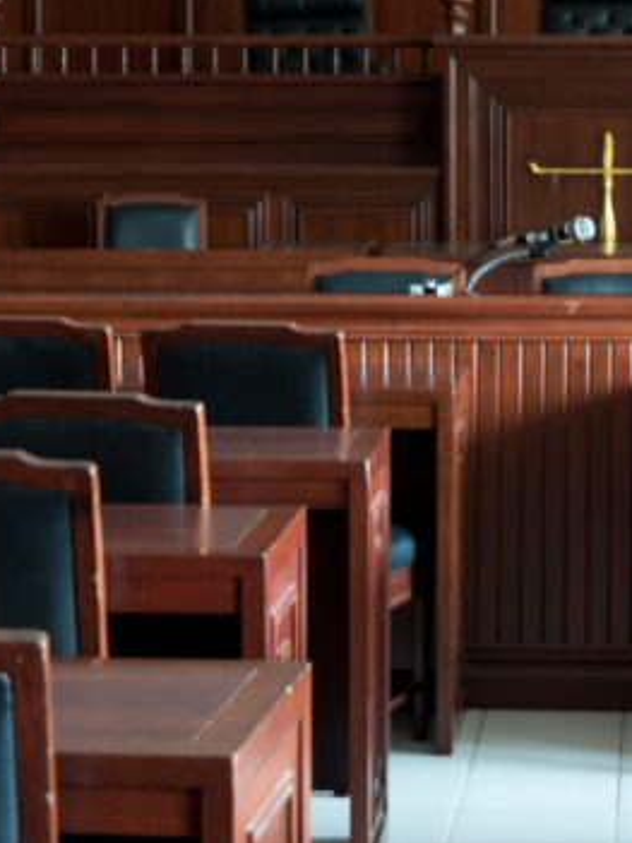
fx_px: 2899
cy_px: 321
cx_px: 502
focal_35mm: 119
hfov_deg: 12.4
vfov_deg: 16.5
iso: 400
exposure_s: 1/3.33
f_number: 9
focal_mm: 62
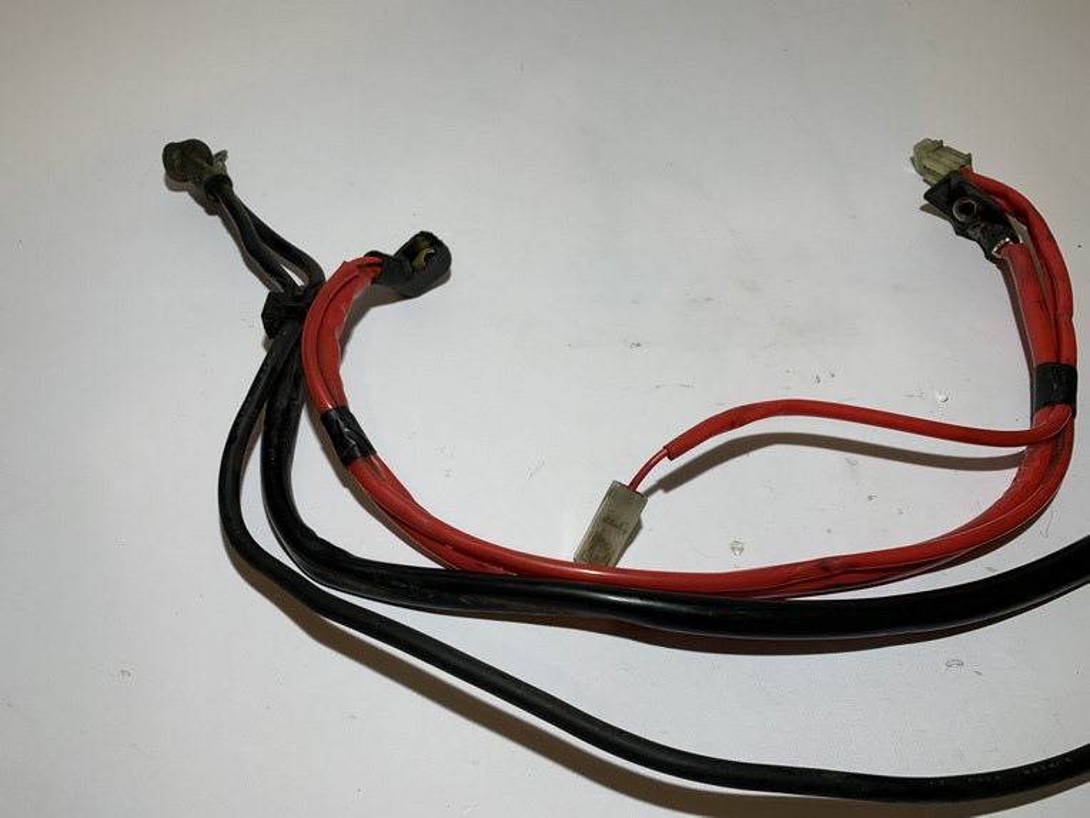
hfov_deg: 67.3
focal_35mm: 26
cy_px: 409
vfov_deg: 53.1
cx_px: 545
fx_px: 819
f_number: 1.8
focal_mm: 4.25
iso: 32
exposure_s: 1/122
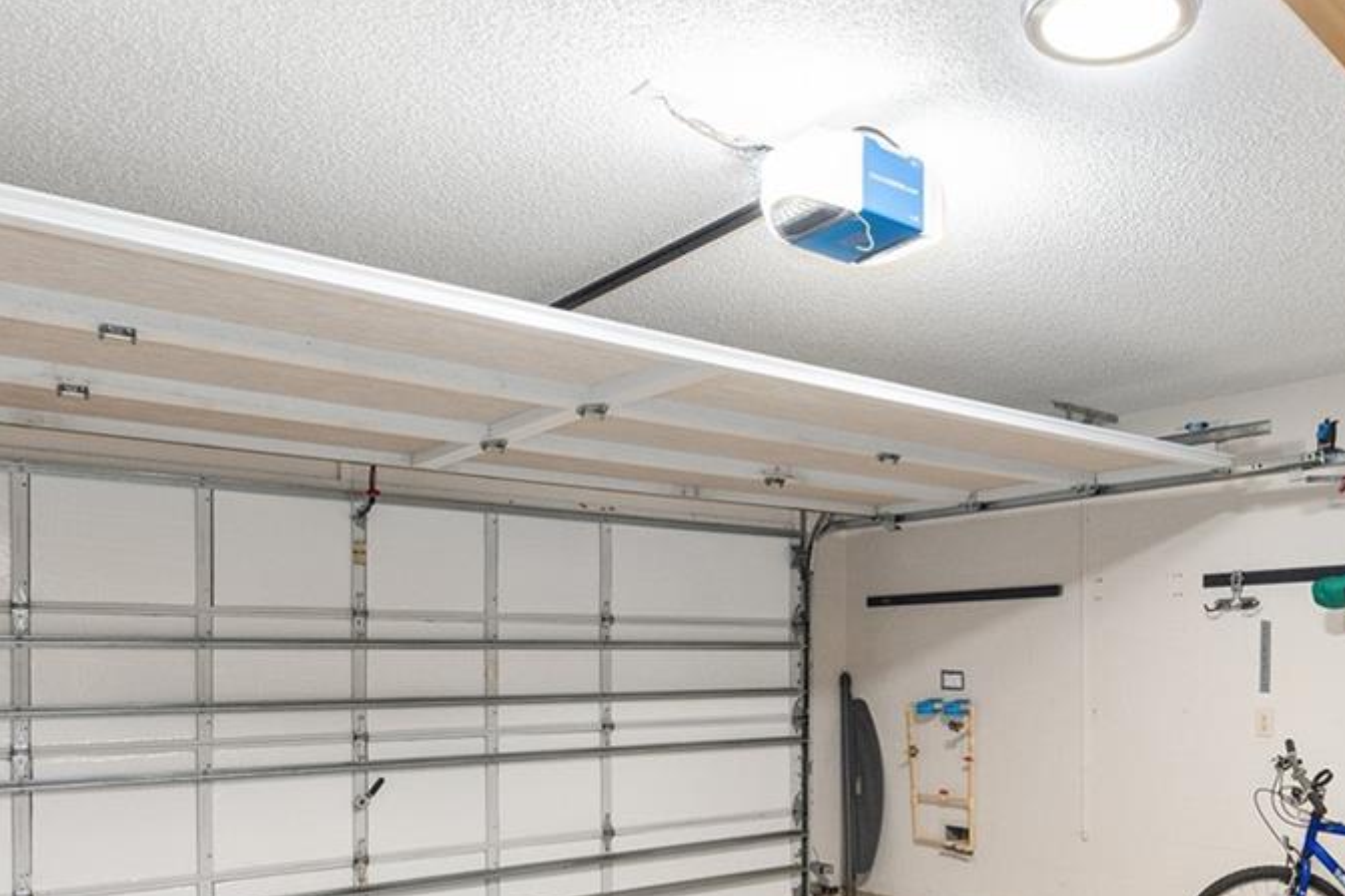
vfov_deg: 41.0
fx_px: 1158
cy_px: 676
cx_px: 862
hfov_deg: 59.3
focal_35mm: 31
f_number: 8
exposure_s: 1/5
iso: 800
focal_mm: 13
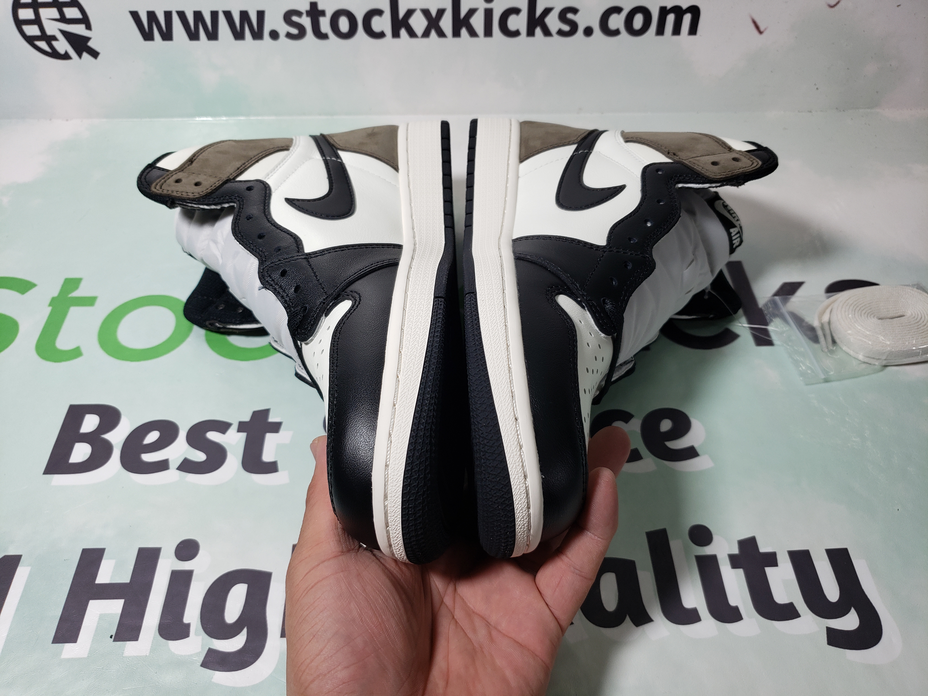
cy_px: 348
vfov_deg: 53.1
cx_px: 464
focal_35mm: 26
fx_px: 697
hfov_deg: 67.3
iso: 50
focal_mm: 4.3
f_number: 1.5
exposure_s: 1/421
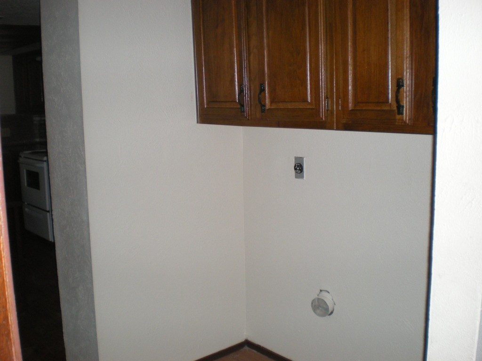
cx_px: 241
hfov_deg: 49.0
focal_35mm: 38
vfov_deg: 37.7
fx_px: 529
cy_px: 180
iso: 138
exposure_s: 1/60
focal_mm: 6.3
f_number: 3.1
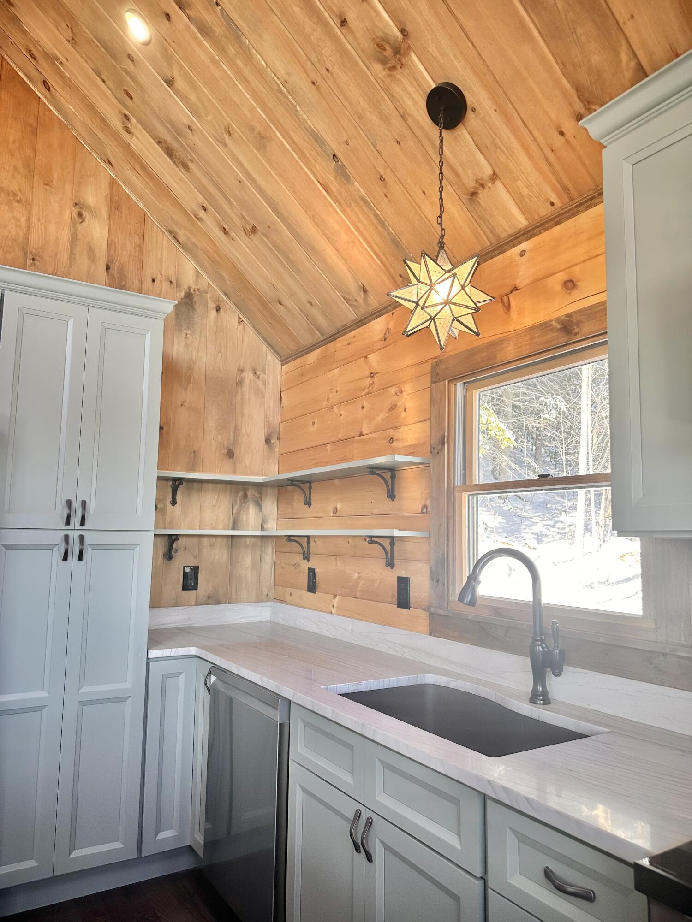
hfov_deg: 56.8
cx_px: 346
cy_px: 461
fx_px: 640
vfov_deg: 71.6
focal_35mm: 24
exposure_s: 1/120
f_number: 1.78
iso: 125
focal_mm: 6.86
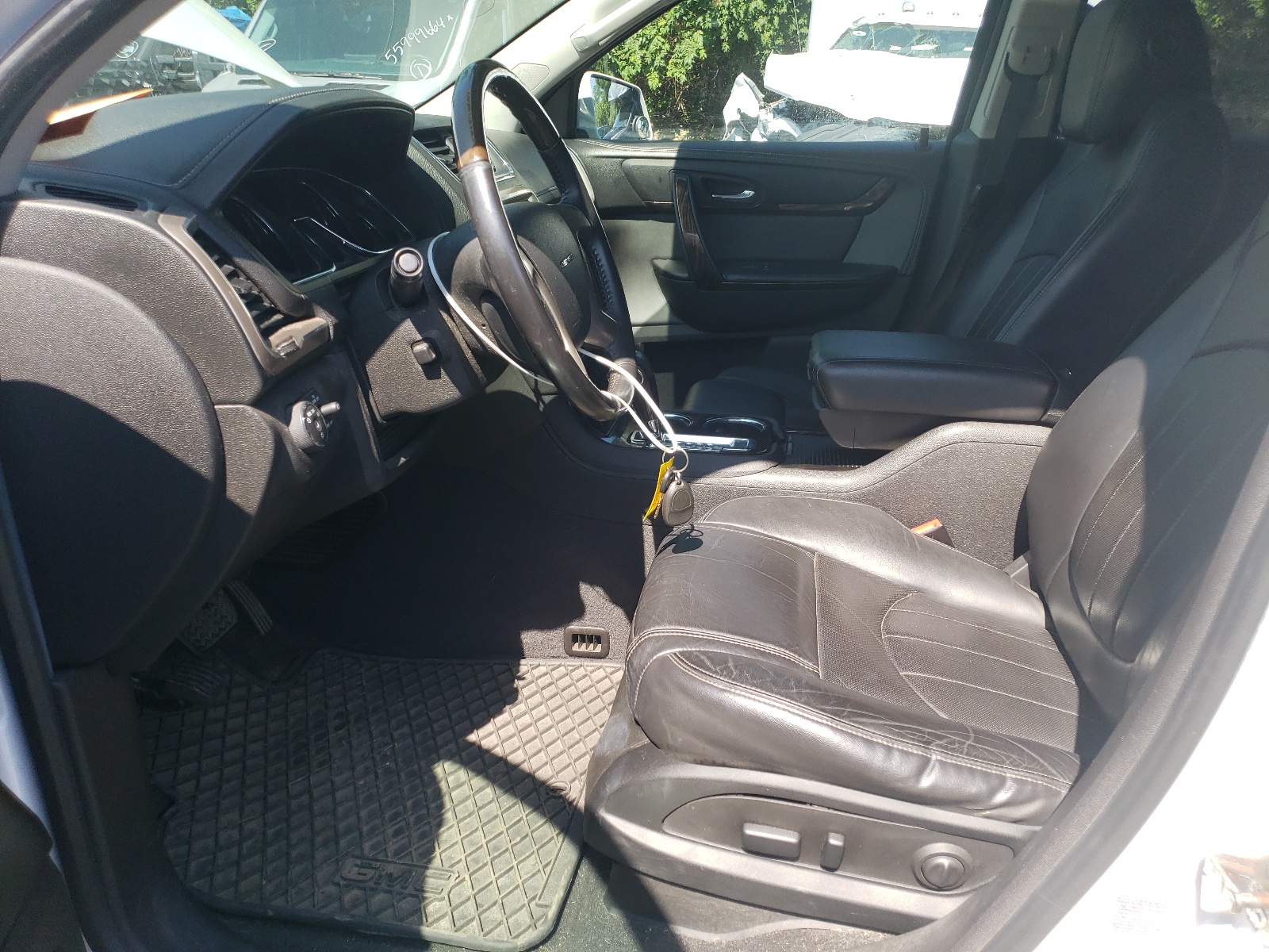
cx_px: 634
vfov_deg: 53.1
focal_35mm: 26
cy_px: 476
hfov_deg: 67.3
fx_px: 953
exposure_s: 1/625
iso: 50
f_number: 1.5
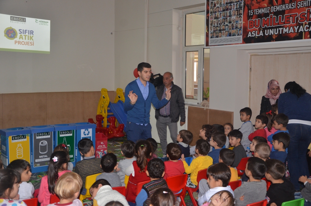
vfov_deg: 31.7
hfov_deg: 46.5
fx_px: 362
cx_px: 156
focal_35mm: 42
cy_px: 103
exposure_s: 1/60
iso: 800
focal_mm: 28
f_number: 4
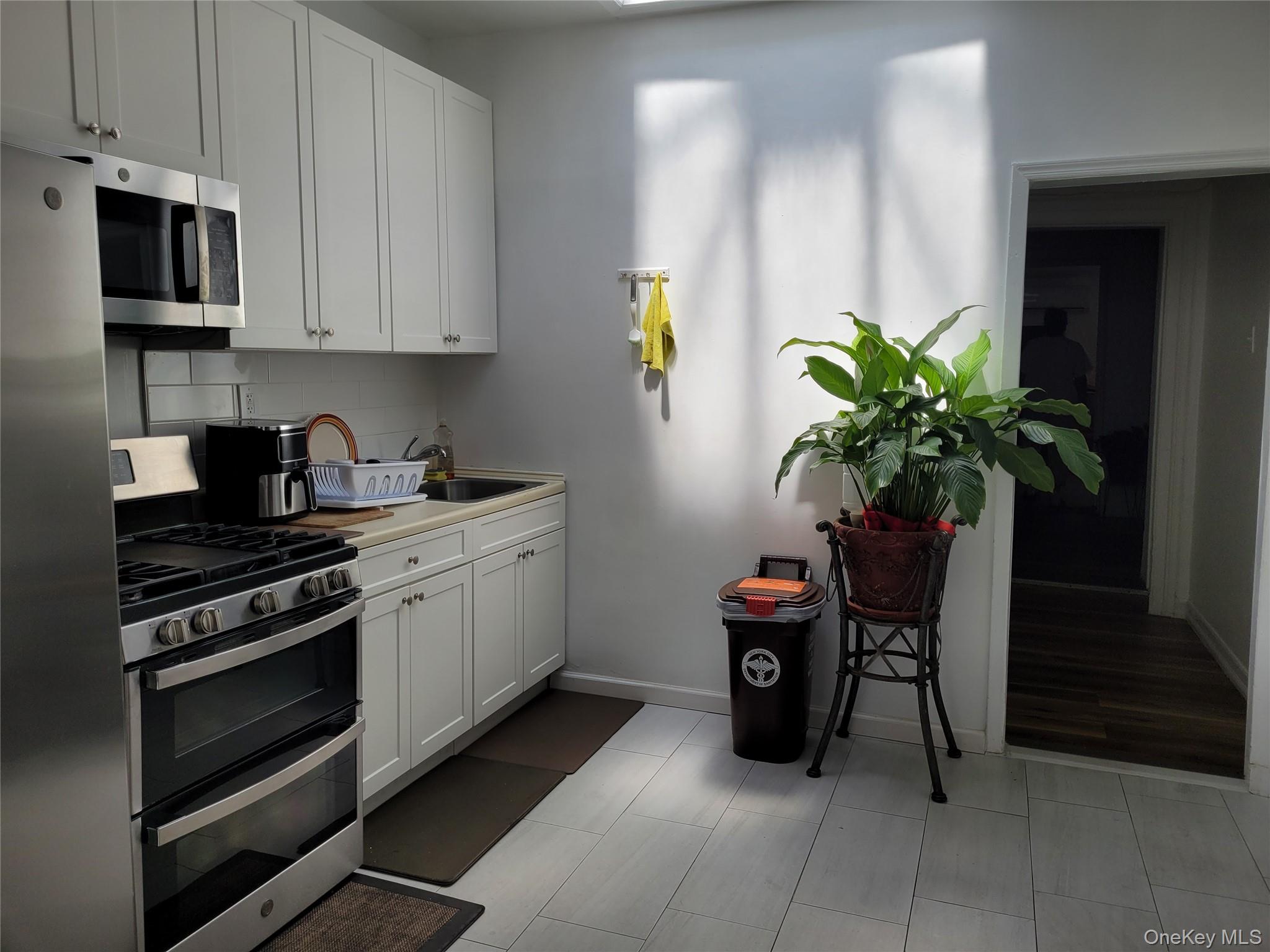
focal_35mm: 26
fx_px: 954
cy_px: 476
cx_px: 635
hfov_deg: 67.3
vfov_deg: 53.1
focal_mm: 5.4
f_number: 1.8
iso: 40
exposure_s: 1/677
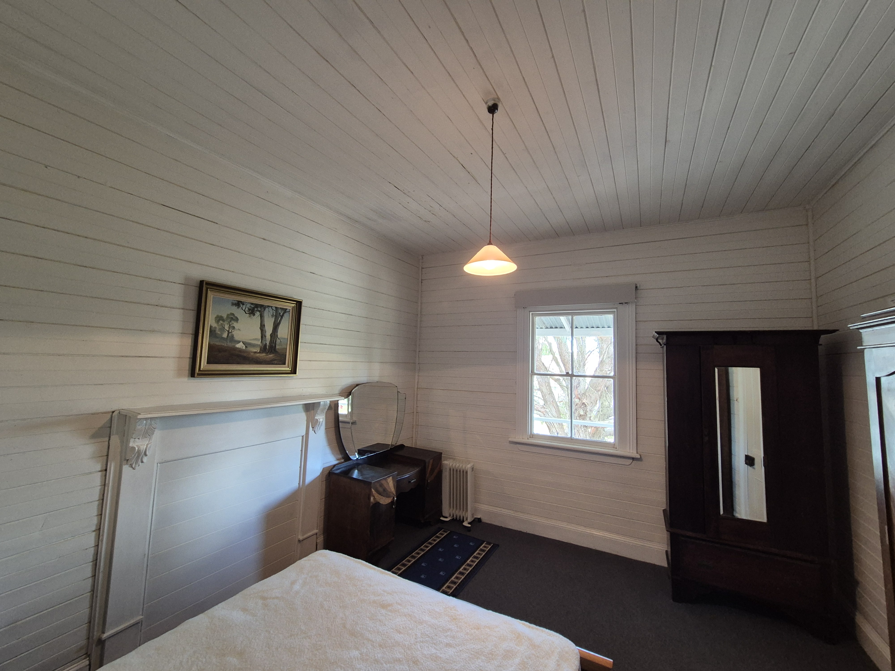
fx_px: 336
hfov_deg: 106.2
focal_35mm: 13
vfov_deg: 89.9
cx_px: 448
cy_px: 336
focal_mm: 2.2
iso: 320
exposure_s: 1/50
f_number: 2.2
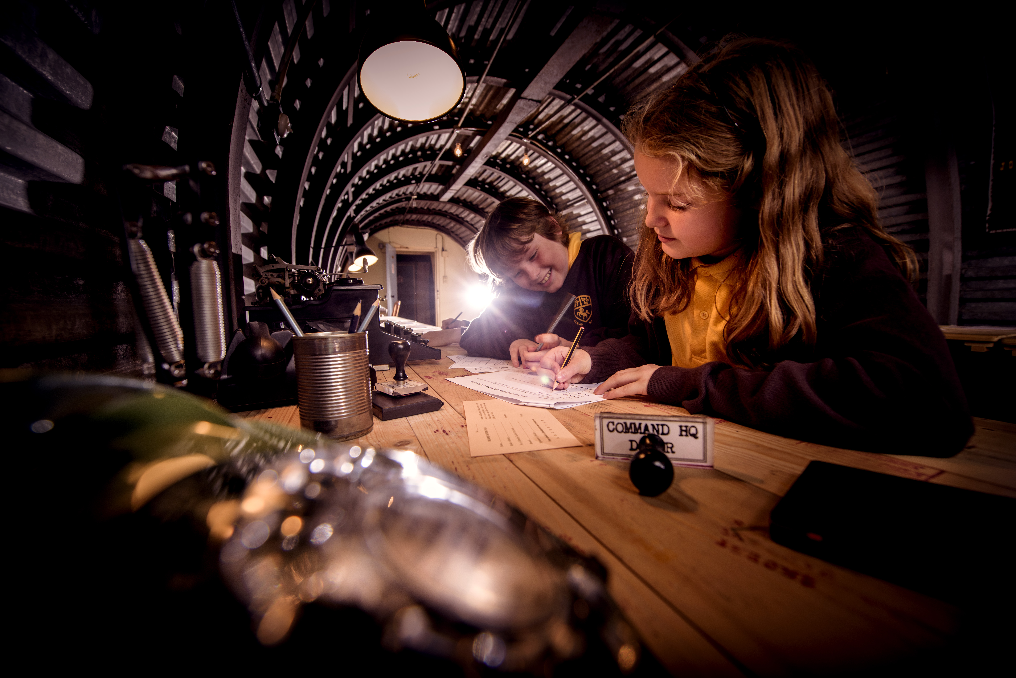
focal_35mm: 14
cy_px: 339
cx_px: 508
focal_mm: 14
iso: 250
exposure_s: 1/40
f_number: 5
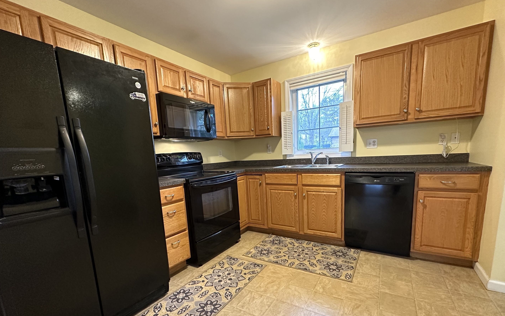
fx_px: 220
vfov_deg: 70.6
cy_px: 189
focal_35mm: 16
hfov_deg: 97.8
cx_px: 254
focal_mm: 2.22
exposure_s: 1/60
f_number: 2.2
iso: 500
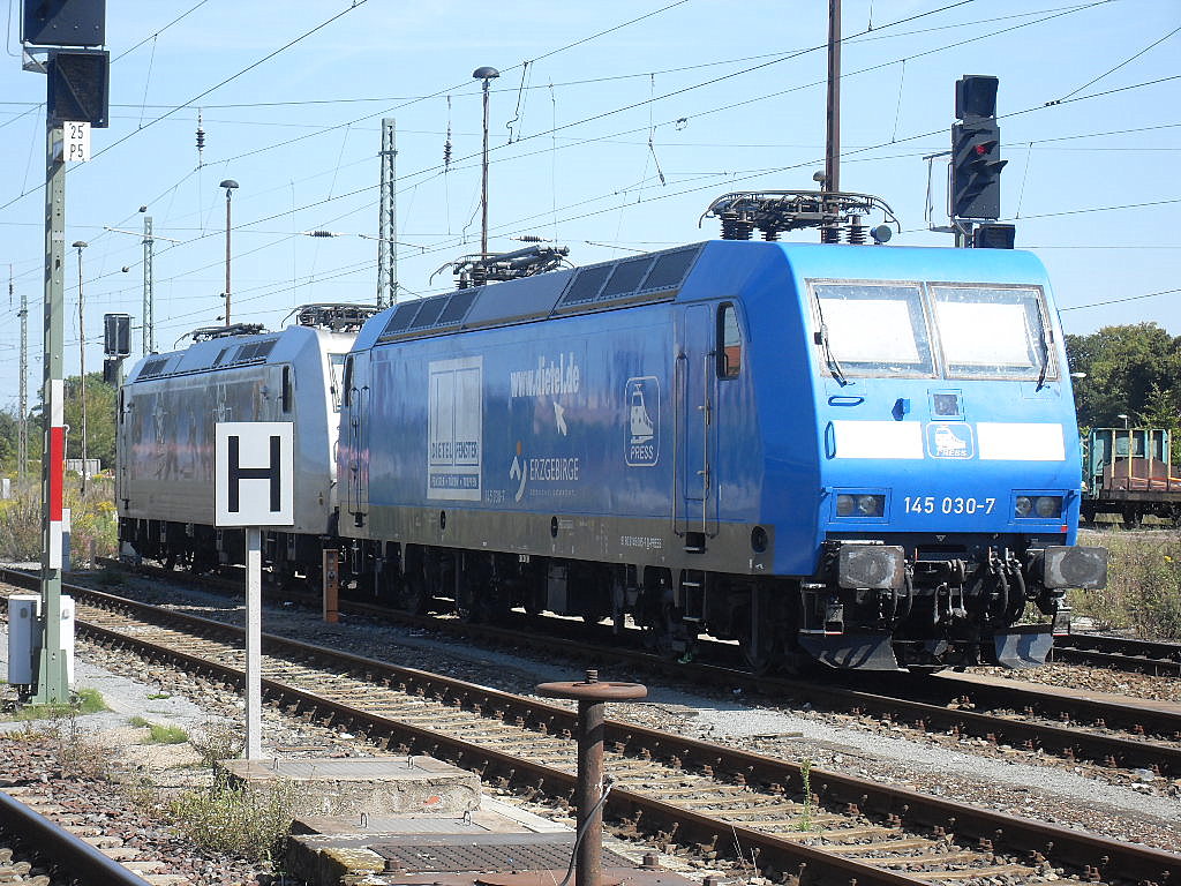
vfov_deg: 14.5
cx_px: 590
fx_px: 3480
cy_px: 443
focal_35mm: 102
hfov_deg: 19.3
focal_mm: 18.1
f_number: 5.2
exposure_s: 1/250
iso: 80
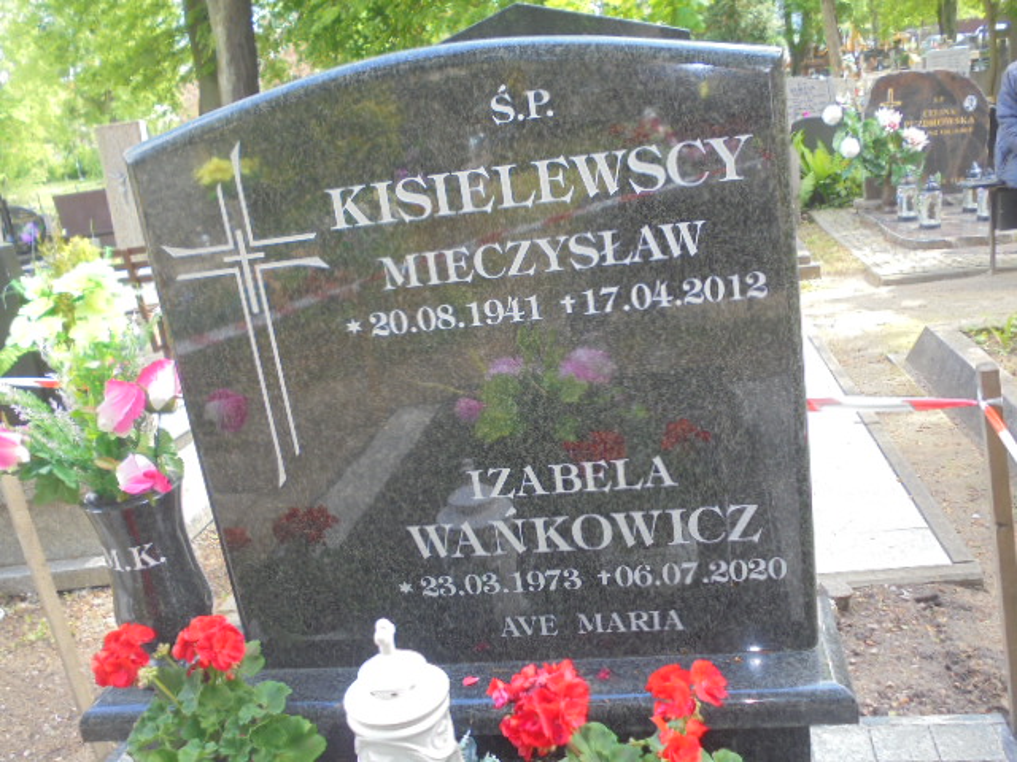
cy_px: 381
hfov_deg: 54.0
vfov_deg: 41.8
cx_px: 508
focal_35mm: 34
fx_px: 999
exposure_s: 1/50
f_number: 4
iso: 100
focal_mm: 6.1
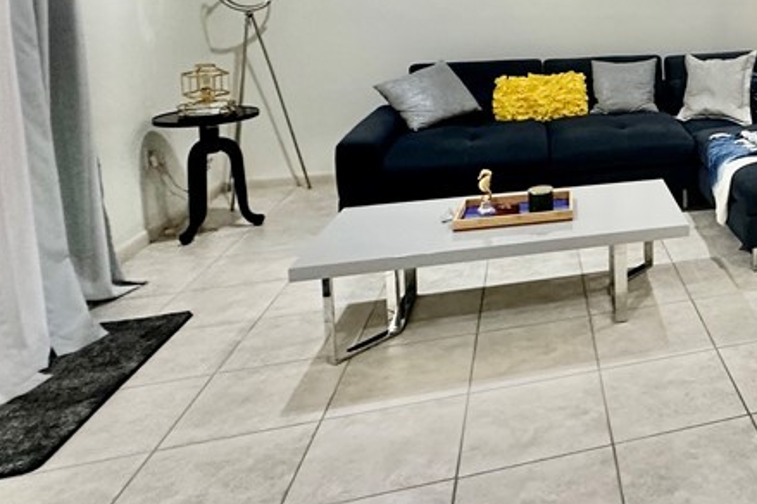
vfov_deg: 36.0
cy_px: 33
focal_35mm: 34
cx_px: 779
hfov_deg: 45.7
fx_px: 714
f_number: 2.2
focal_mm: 2.22
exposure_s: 1/60
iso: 250
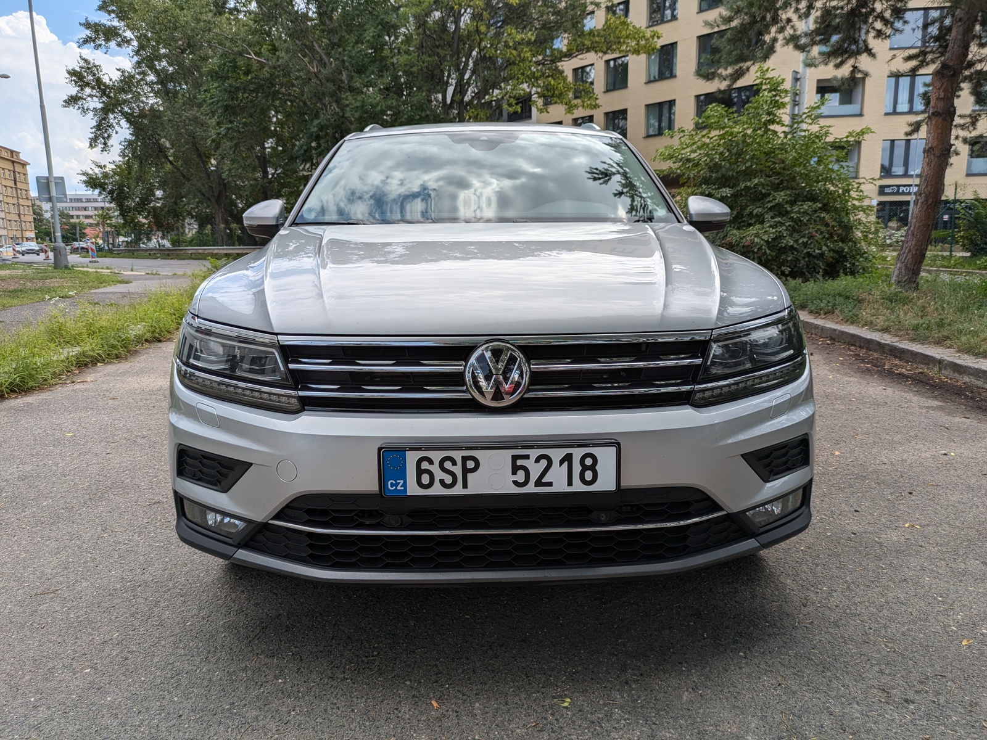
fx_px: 713
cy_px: 370
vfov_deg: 54.9
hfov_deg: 69.4
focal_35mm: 25
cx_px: 494
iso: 45
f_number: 1.89
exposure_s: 1/1919
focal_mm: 5.43
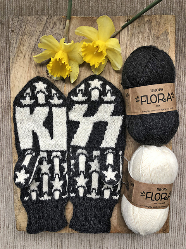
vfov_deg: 63.4
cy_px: 124
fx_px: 201
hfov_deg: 49.7
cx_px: 93
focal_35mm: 28
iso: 40
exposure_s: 1/15
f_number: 1.8
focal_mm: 4
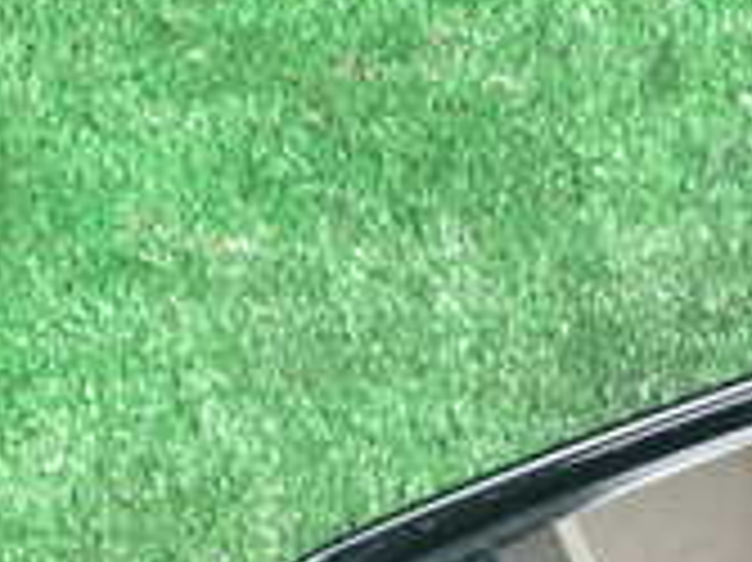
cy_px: 661
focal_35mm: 108
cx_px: 1058
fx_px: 2345
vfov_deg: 13.3
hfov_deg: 16.9
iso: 160
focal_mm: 5.4
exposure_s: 1/60
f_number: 2.3
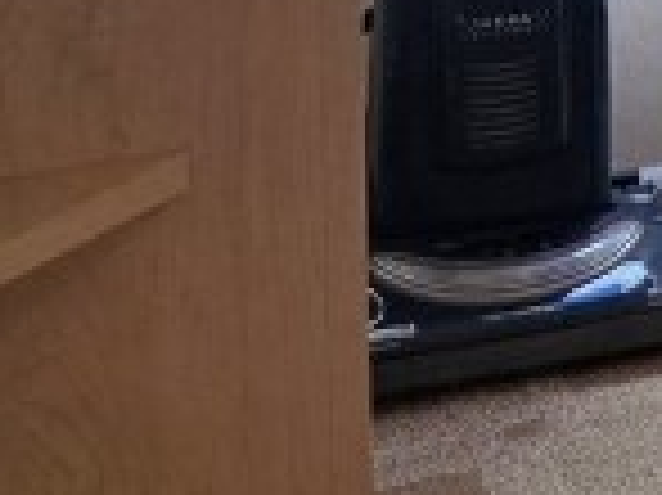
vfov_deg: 8.4
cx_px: 1869
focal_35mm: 160
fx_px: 3057
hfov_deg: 9.9
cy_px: -716
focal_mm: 6.25
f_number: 1.7
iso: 125
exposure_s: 1/120
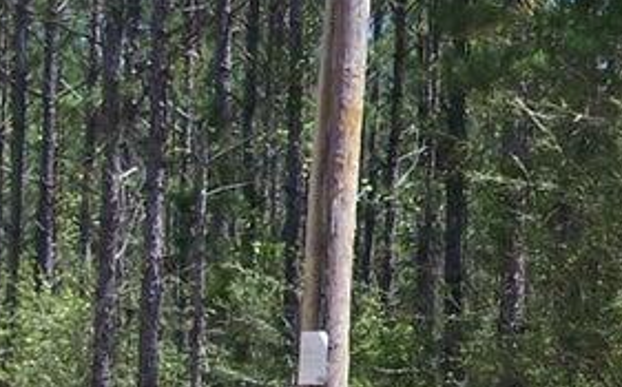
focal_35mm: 196
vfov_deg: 6.7
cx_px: 838
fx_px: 3319
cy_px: 190
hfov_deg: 10.4
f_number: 2.8
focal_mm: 6.3
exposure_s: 1/400
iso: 64
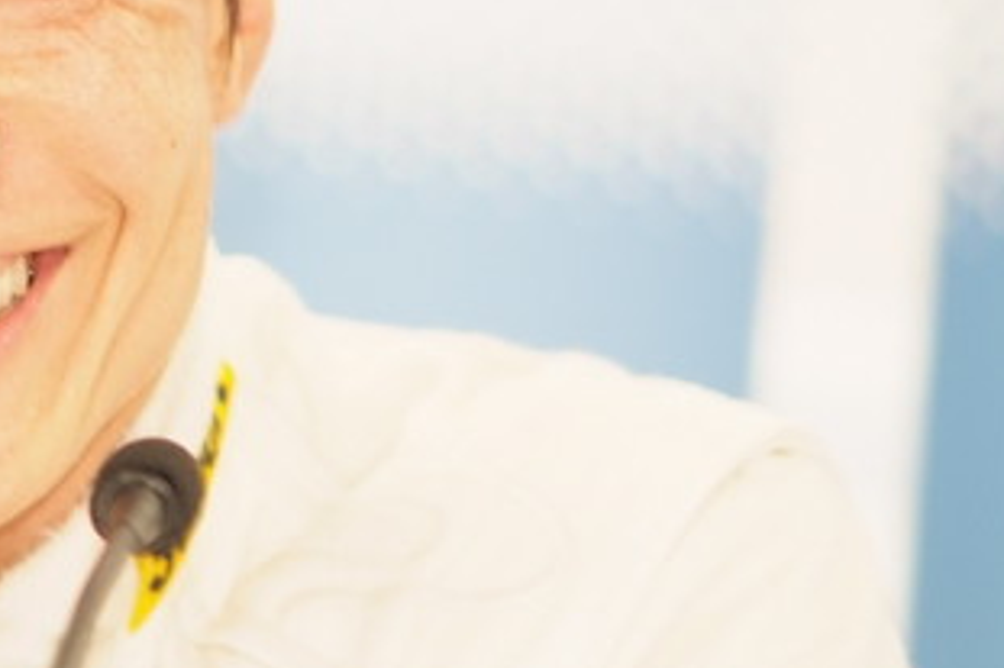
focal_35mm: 625
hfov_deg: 3.3
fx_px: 17421
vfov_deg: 2.2
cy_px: -6
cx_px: 39
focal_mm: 180
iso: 800
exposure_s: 1/60
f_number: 2.8
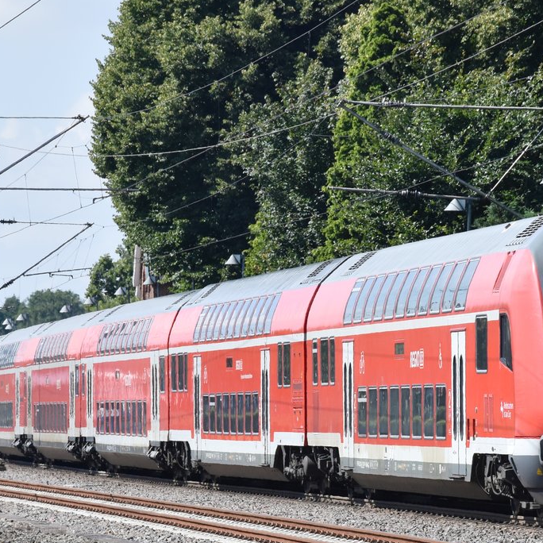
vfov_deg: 7.5
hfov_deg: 7.5
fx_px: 4166
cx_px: 353
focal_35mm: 235
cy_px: 287
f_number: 8
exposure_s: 1/1000
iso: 560
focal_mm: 105
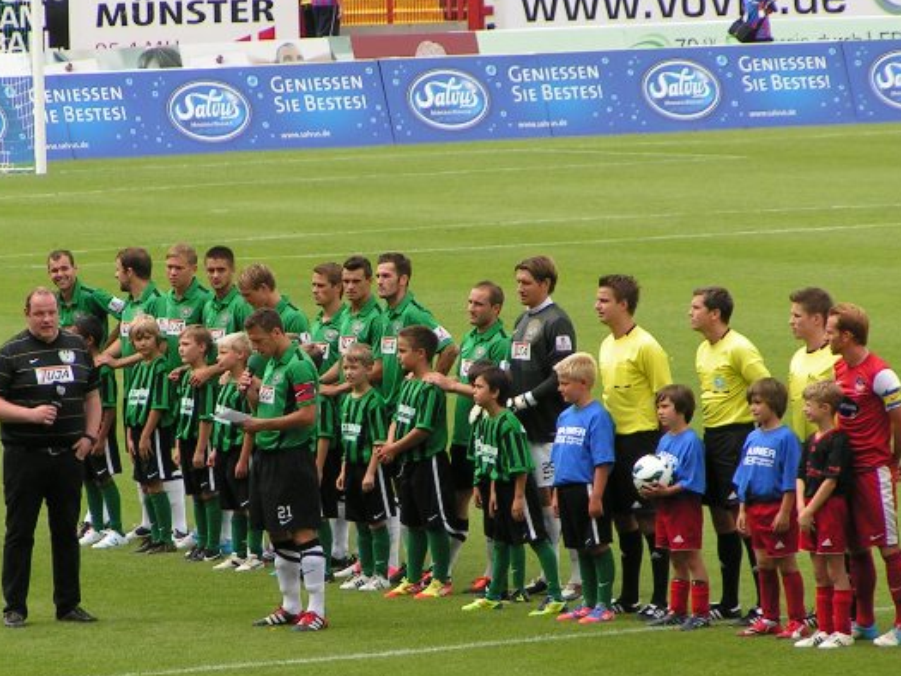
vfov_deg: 3.6
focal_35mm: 413
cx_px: 362
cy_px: 405
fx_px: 10752
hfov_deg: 4.8
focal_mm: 41.4
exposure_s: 1/400
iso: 50
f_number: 4
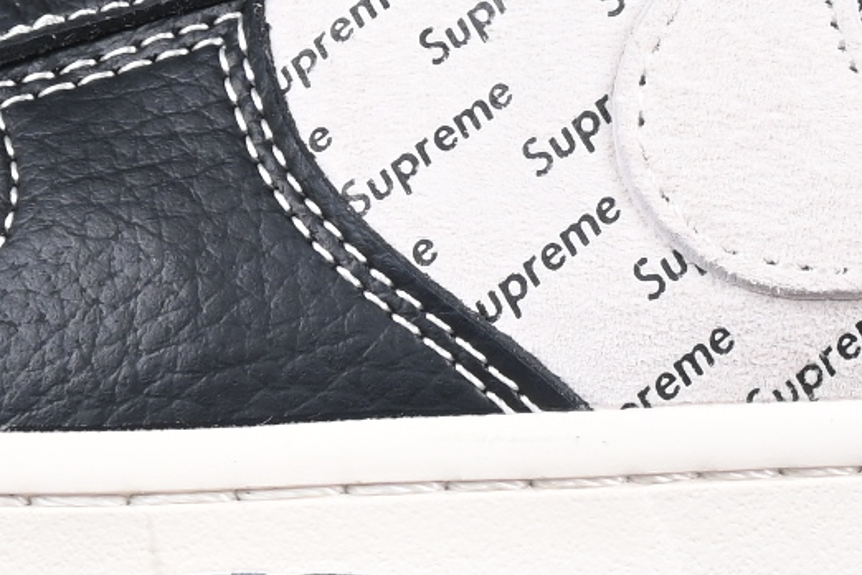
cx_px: 741
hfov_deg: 5.1
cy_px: -249
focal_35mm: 400
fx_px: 9577
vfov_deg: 3.4
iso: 160
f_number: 6.3
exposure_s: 1/60
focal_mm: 50
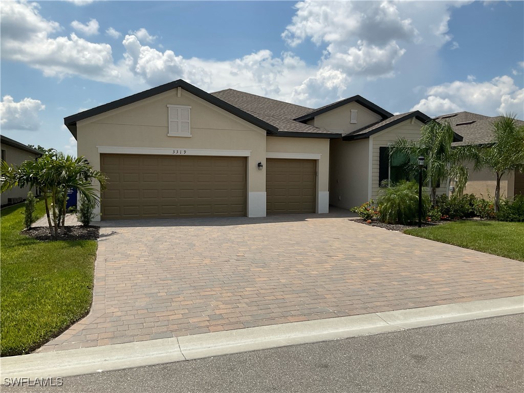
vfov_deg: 48.2
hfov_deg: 61.7
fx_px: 439
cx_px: 262
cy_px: 196
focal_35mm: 29
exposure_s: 1/4065
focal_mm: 3
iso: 16
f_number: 1.8
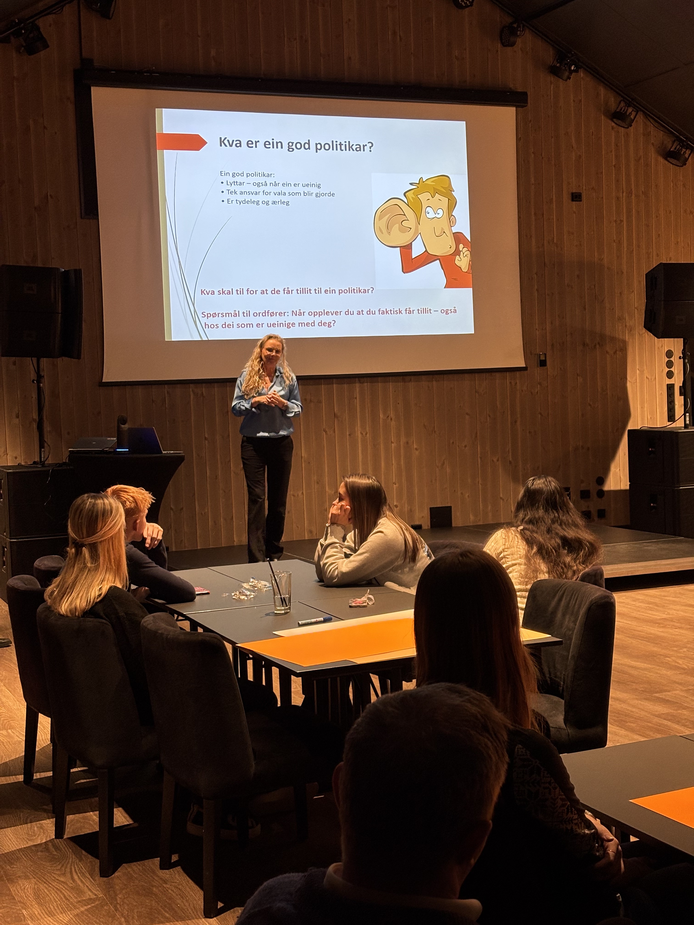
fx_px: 1390
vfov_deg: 36.8
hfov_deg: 28.0
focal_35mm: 52
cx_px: 347
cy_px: 462
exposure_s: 1/50
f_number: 1.6
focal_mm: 5.96
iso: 125
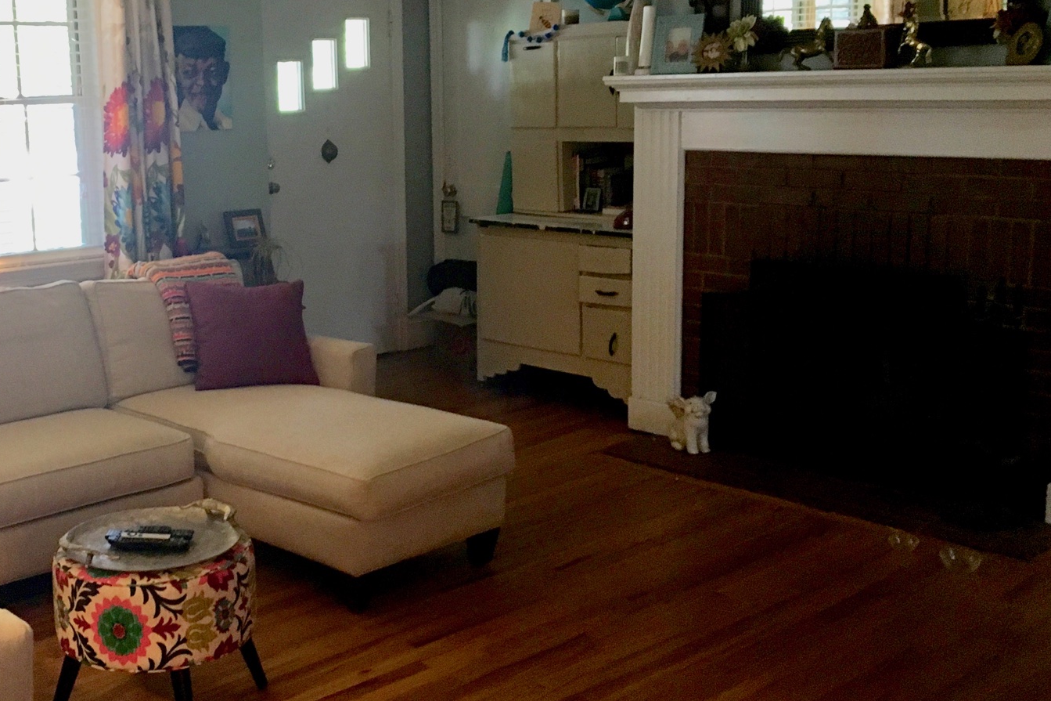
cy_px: 300
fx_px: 1343
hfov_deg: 41.7
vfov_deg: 29.2
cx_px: 289
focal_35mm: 46
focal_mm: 4.15
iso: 125
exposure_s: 1/30
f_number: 2.2
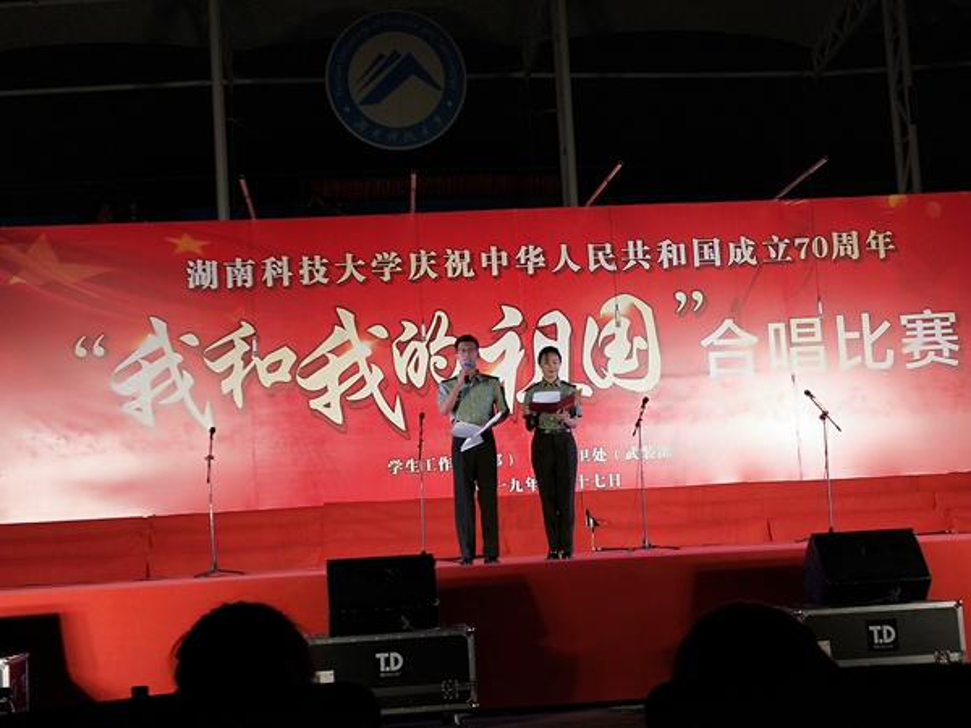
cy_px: 364
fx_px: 645
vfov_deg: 58.9
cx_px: 486
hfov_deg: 73.9
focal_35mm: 23
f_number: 1.7
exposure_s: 1/100
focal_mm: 3.99
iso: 75
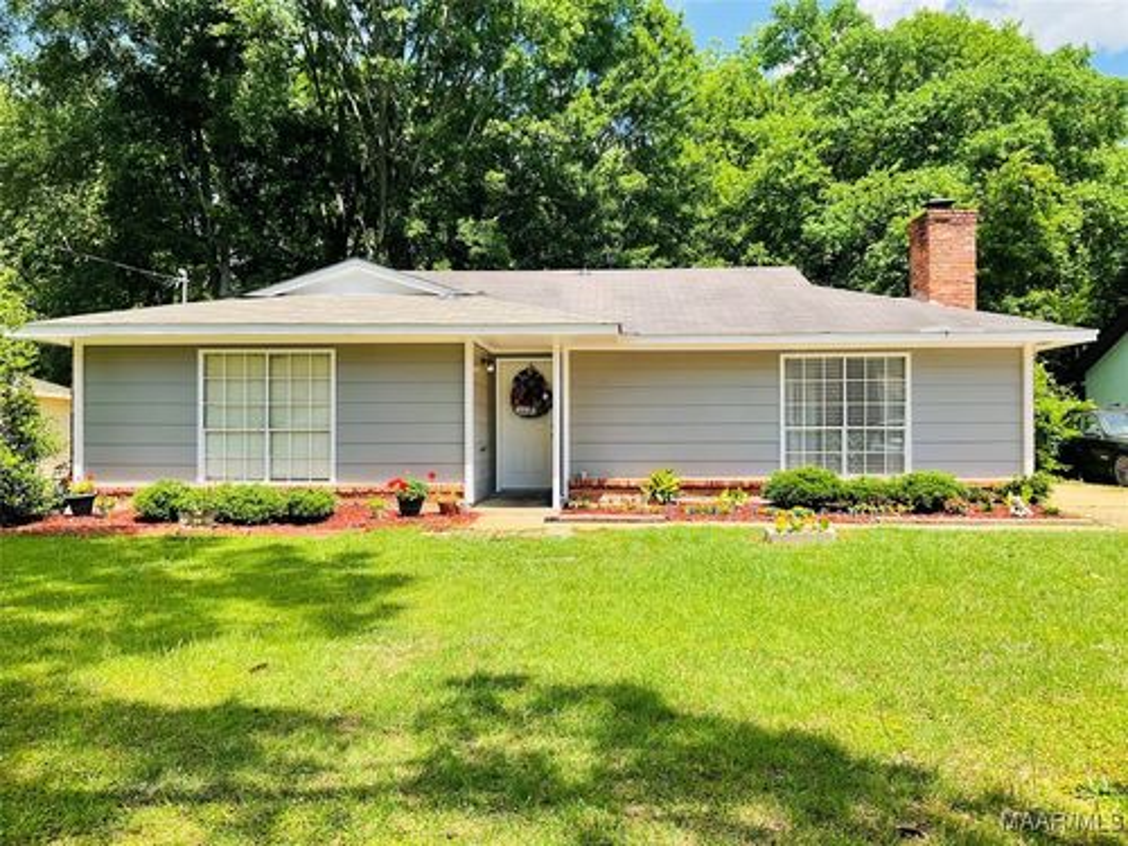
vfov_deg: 48.2
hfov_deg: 61.7
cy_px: 423
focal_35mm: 29
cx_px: 564
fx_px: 945
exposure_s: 1/883
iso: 25
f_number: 1.8
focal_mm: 3
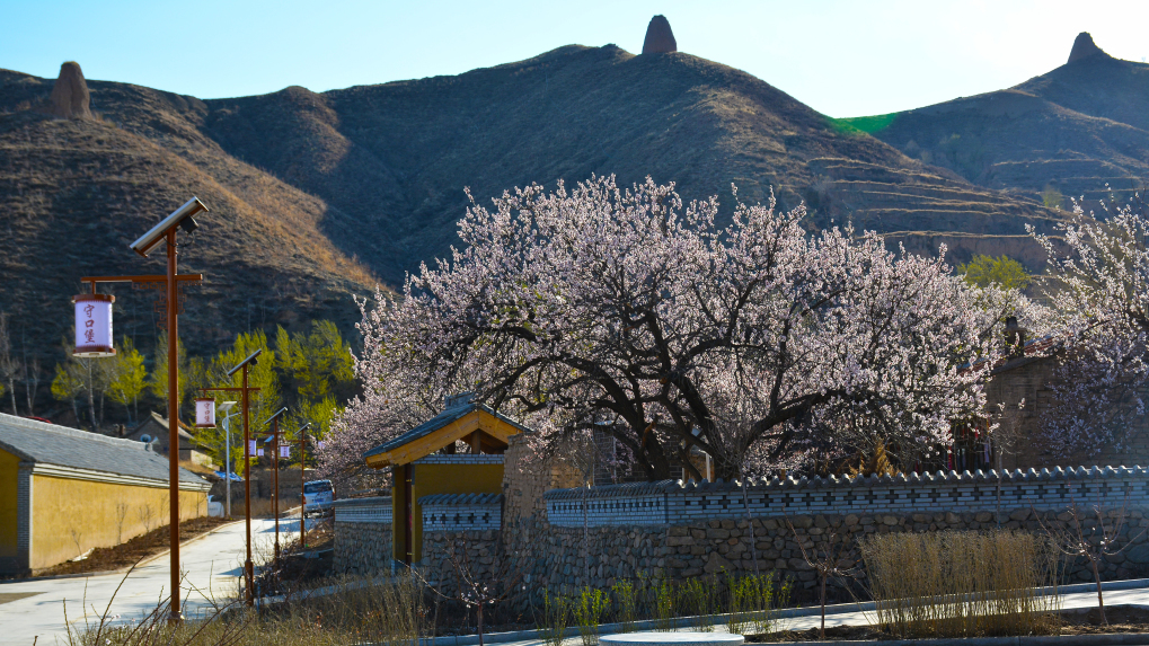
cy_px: 384
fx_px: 1828
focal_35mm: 60
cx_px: 576
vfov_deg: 20.0
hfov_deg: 34.9
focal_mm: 38
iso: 200
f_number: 8
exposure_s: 1/400
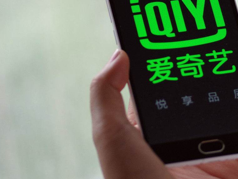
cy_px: 53
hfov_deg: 8.2
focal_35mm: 242
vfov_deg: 6.1
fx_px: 1664
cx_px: 130
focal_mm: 100
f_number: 2.8
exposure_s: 1/160
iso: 500
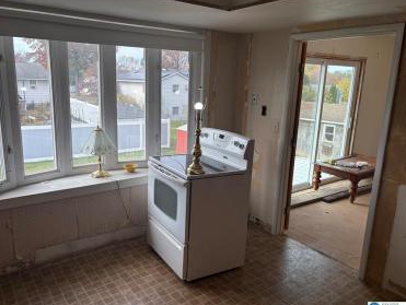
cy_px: 152
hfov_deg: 63.4
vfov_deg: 49.8
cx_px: 193
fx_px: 329
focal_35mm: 28
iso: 50
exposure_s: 1/462
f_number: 1.6
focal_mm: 5.96
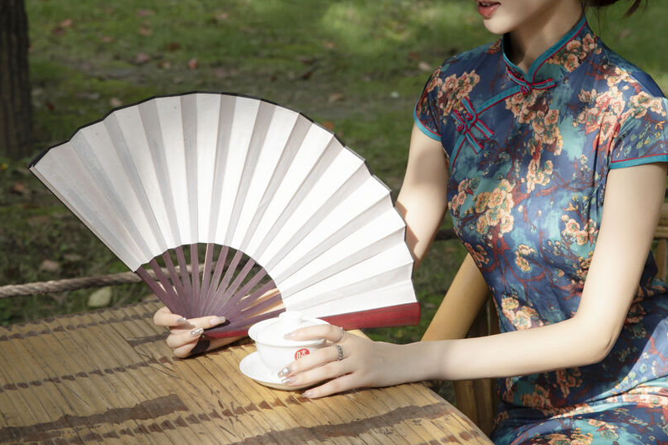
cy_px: 145
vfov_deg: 15.2
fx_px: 1670
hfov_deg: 22.5
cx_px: 444
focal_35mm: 90
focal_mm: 61
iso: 160
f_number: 5.6
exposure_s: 1/200
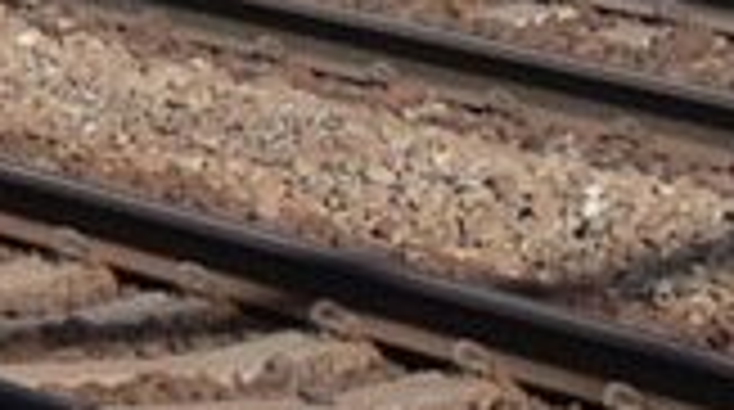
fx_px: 9461
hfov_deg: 4.3
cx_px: -1414
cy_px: -1194
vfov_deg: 2.4
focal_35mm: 487
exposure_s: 1/640
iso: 100
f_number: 4
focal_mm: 15
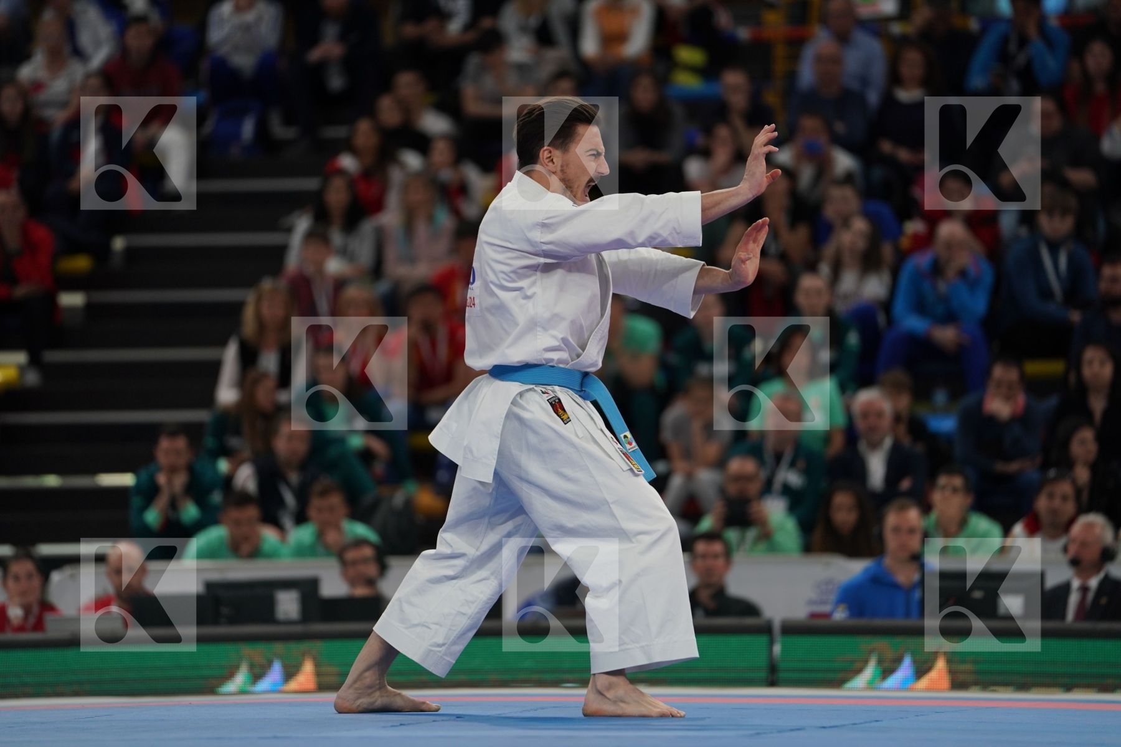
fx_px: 6227
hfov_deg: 10.3
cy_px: 374
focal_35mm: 200
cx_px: 560
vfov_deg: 6.9
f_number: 2.8
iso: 640
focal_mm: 200
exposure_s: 1/500
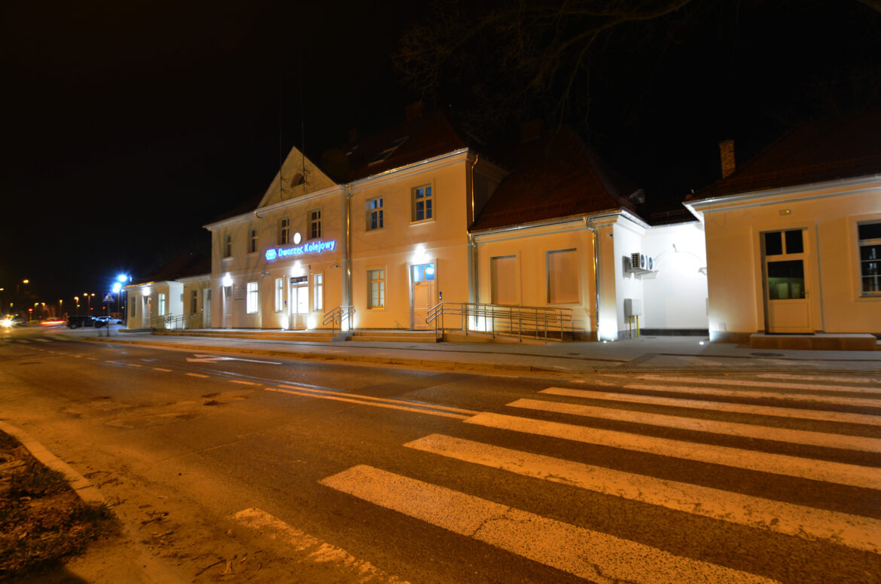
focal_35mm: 18
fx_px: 440
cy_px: 292
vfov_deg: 67.1
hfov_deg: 90.1
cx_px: 440
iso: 320
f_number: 5.6
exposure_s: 1.3
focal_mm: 12
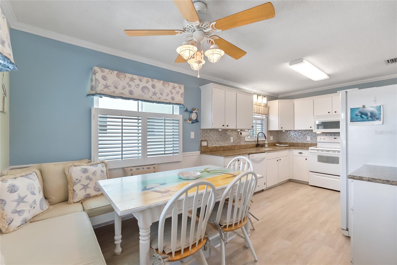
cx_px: 198
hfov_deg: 100.4
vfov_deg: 77.3
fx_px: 165
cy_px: 132
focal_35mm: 15
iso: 3200
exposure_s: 1/200
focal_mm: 10
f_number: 4
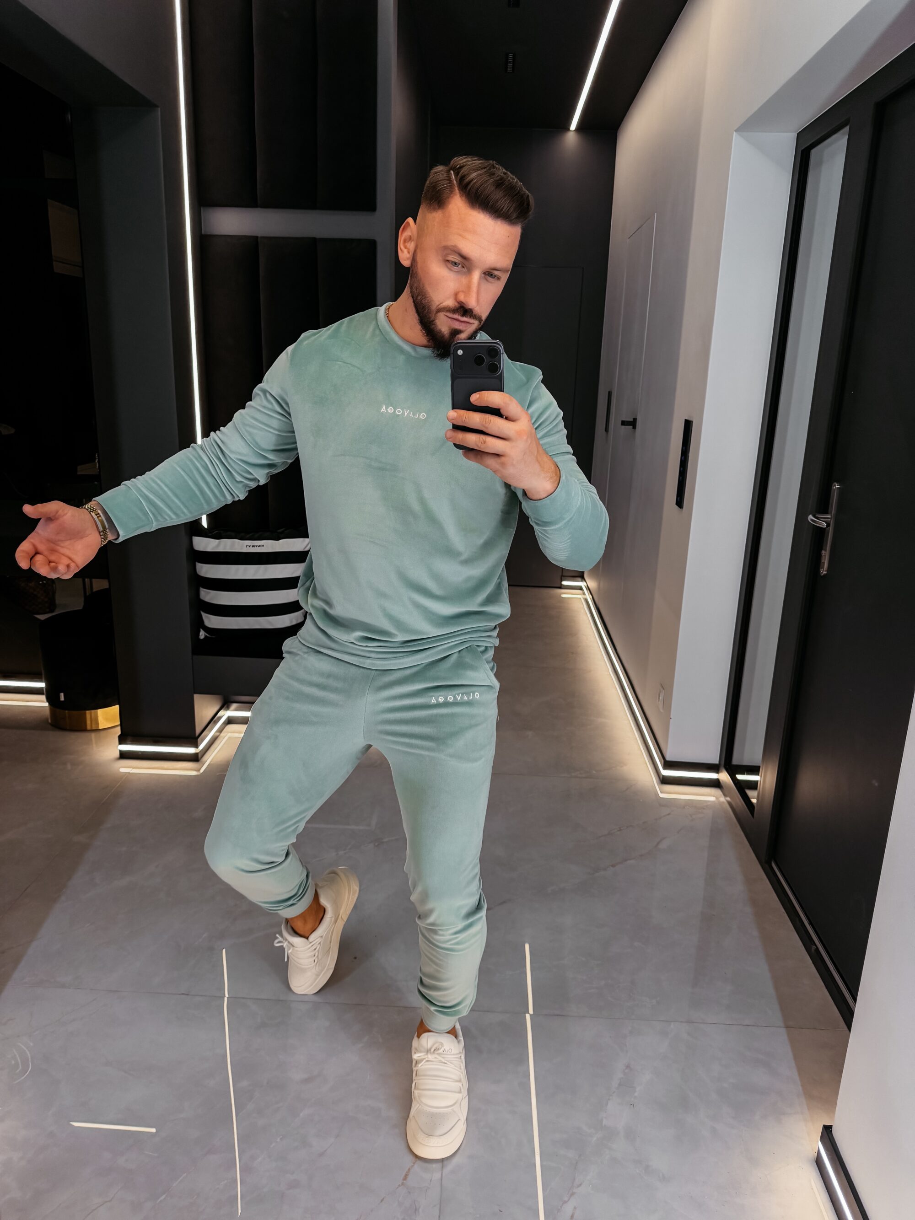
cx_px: 458
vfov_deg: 71.6
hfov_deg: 56.8
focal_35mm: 24
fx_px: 846
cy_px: 610
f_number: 1.8
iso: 160
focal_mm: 6.76
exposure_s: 1/120
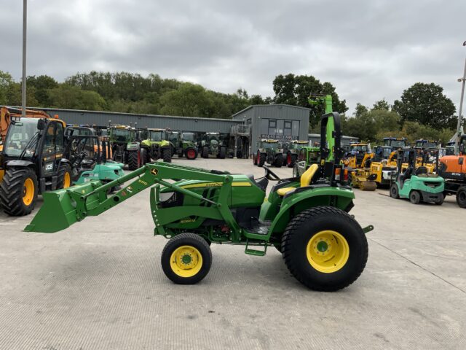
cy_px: 175
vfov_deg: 48.2
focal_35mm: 29
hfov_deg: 61.7
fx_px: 390
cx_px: 233
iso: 16
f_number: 1.8
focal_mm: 3
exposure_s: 1/1984
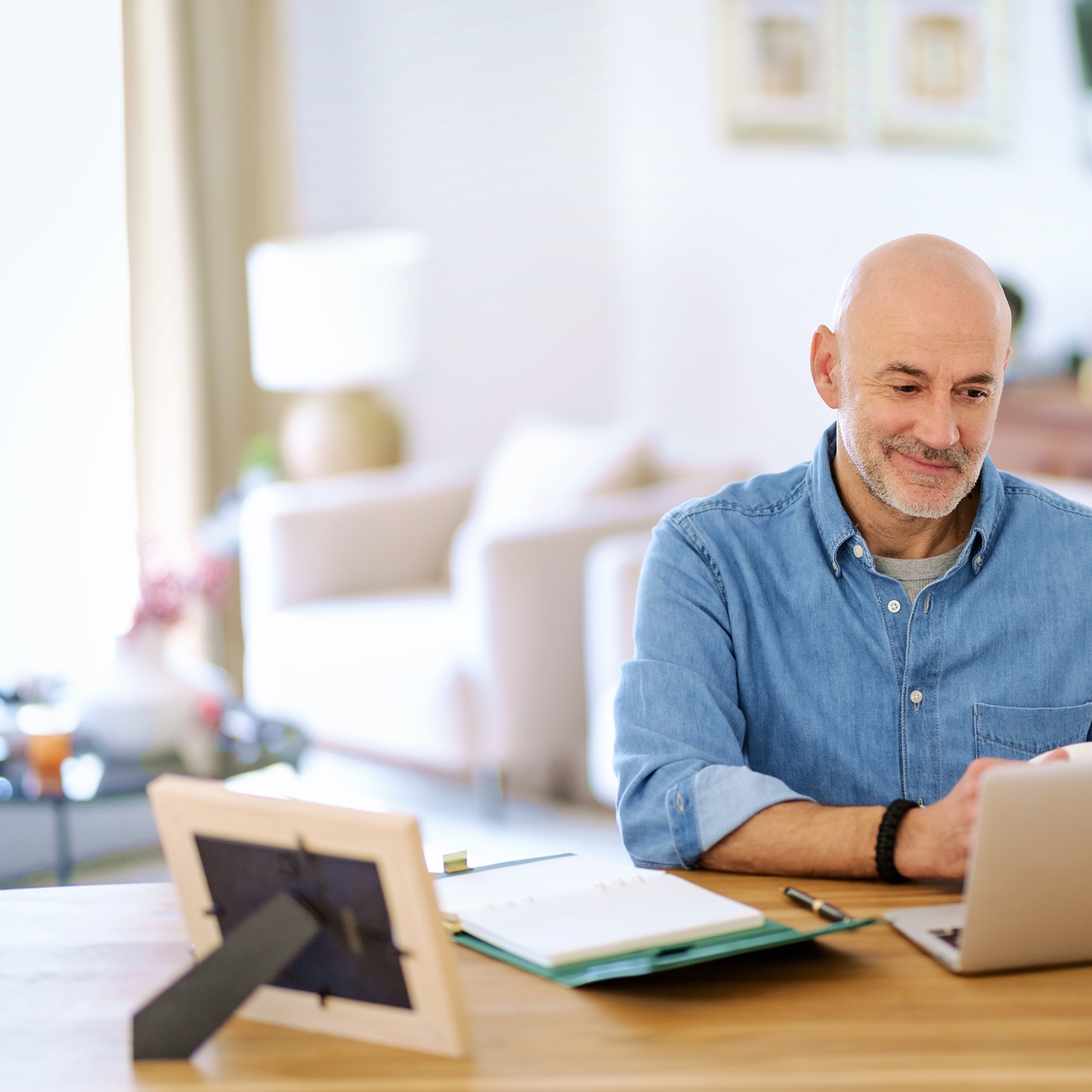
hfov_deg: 15.9
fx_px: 3890
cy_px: 544
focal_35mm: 109
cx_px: 741
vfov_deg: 16.0
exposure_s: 1/160
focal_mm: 85
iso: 320
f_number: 1.4
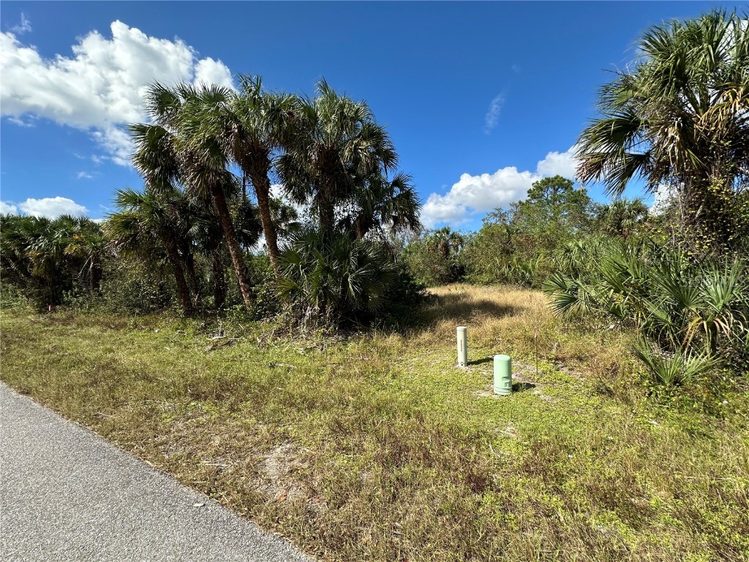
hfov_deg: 102.1
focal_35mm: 14
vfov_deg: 85.7
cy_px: 281
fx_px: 303
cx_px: 374
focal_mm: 2.22
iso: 40
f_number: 2.2
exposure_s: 1/1383
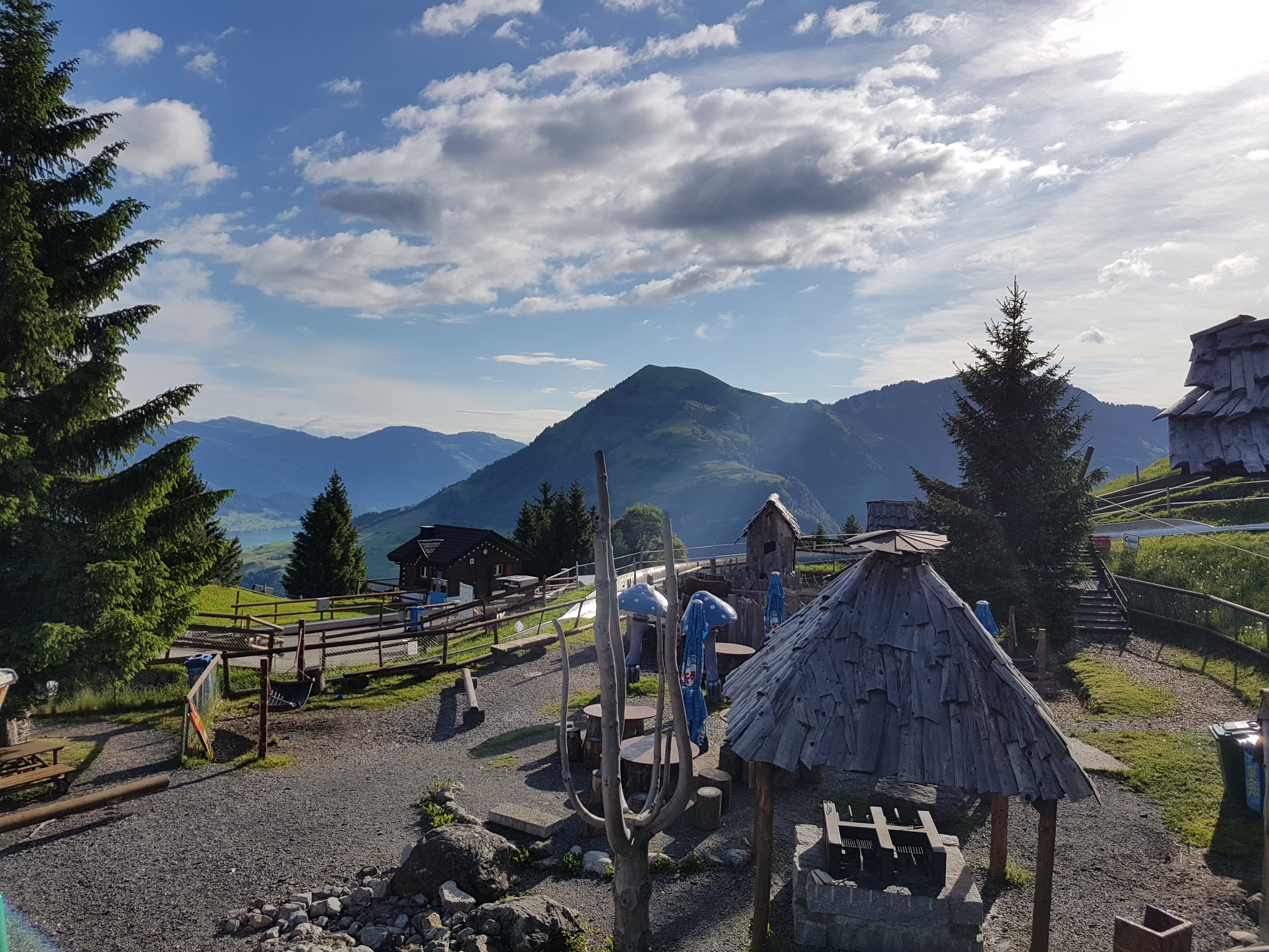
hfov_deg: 67.3
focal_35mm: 26
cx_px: 634
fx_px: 953
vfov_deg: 53.1
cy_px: 476
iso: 40
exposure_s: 1/6672
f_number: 1.7
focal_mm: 4.2
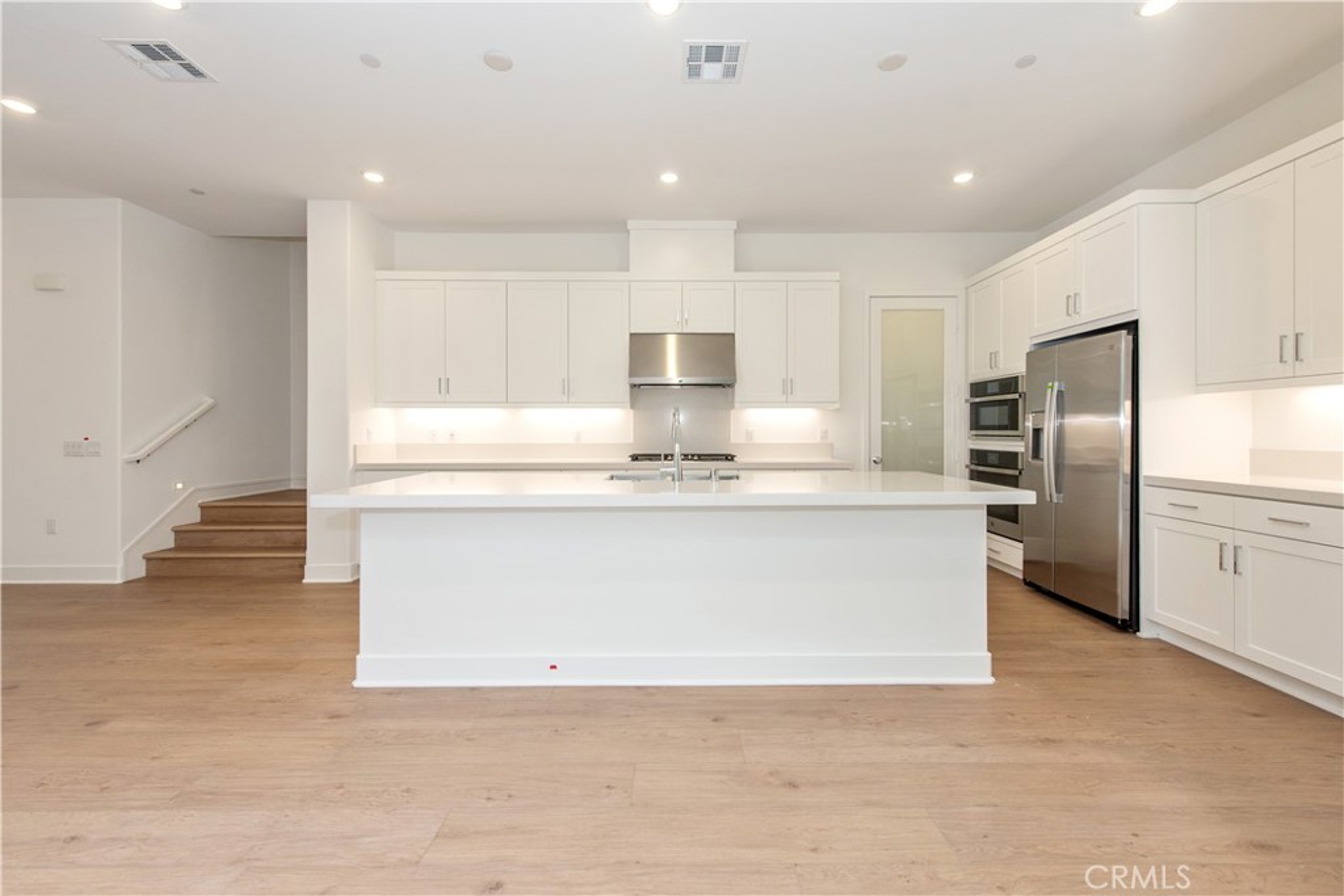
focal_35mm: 14
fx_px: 523
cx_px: 672
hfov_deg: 104.2
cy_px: 448
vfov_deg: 81.2
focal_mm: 14
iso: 450
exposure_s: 1/125
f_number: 5.6
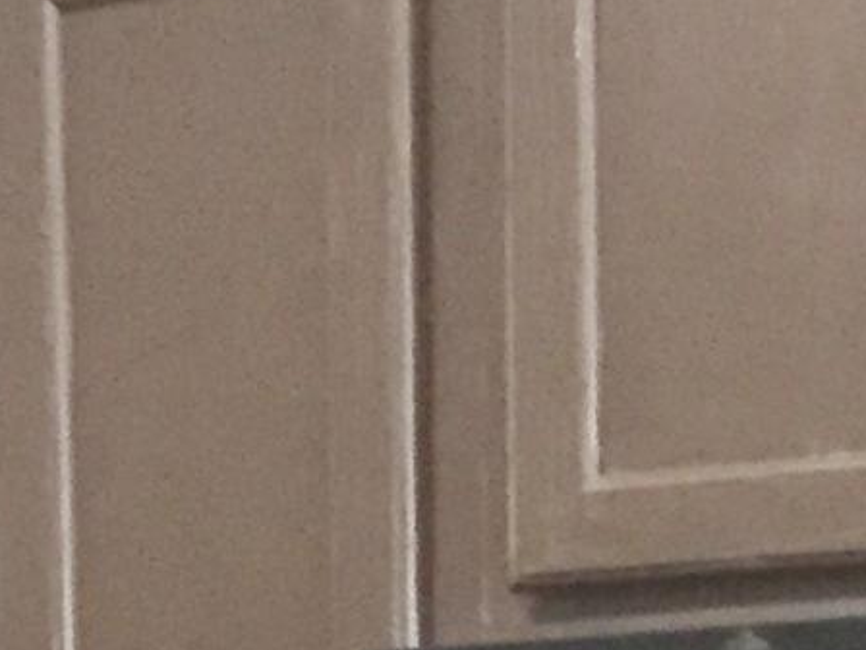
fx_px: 4853
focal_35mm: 194
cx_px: 837
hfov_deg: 10.1
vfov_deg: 6.9
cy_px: 1929
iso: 250
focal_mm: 4.15
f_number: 2.2
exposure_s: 1/15
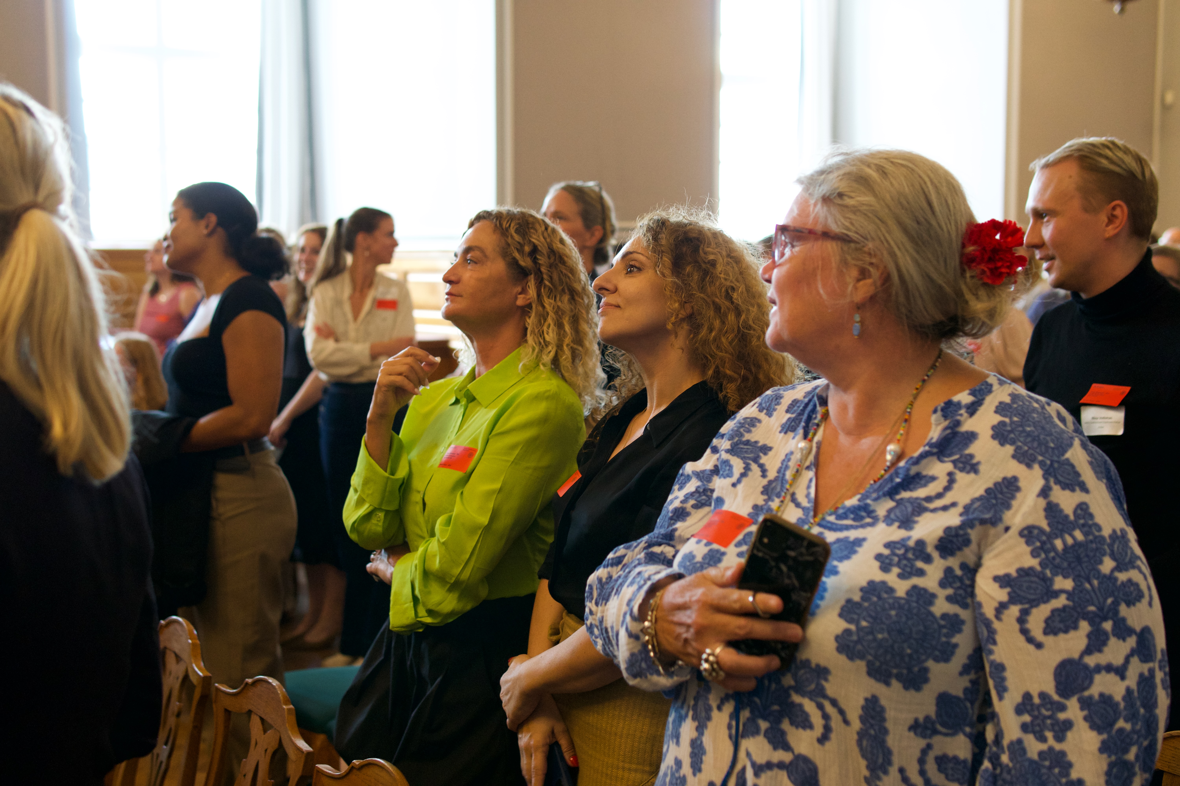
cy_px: 393
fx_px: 1475
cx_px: 590
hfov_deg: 43.6
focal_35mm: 45
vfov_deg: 29.9
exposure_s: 1/160
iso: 1600
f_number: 2.5
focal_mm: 30
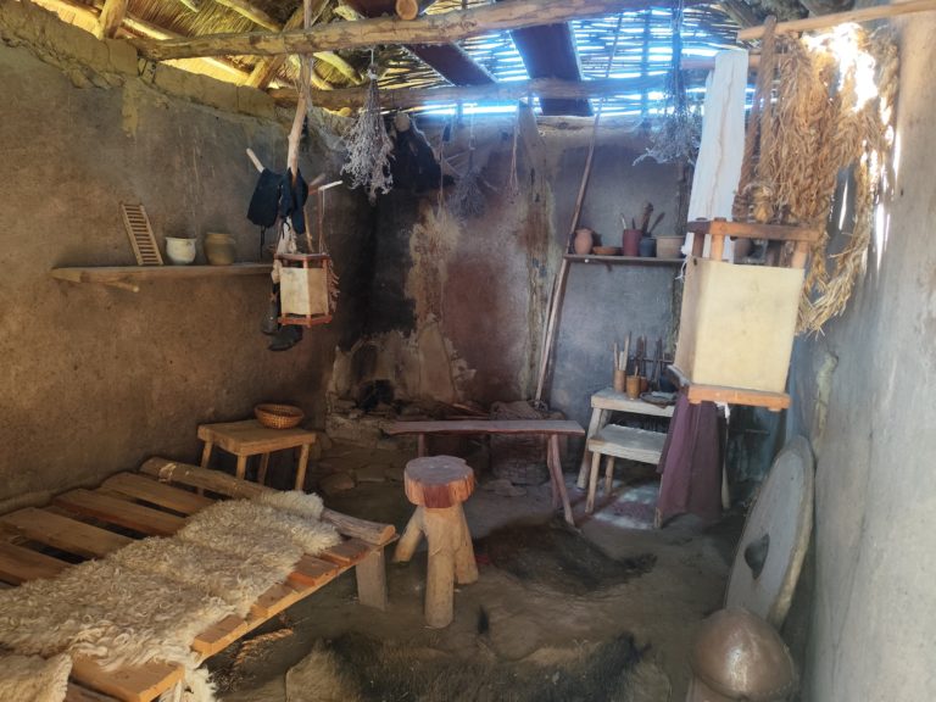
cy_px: 351
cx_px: 468
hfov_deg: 73.9
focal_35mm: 23
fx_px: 622
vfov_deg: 58.9
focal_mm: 6.19
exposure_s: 1/50
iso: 500
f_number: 1.65
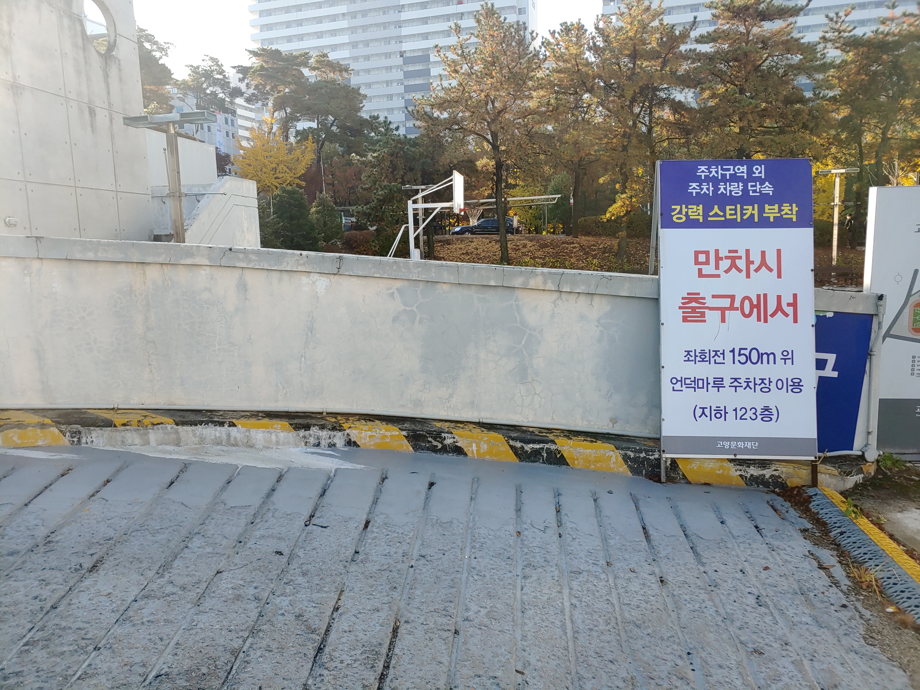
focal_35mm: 25
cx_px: 460
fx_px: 664
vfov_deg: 54.9
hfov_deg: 69.4
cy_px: 345
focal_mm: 4.23
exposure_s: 1/1149
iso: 100
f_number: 1.5
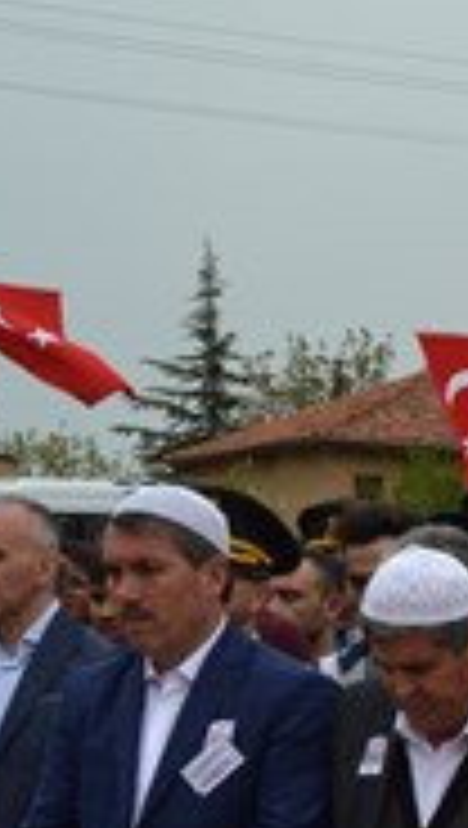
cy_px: 920
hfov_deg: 7.8
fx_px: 3121
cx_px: 1233
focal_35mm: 142
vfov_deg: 14.7
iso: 800
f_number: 10
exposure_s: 1/400
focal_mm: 26
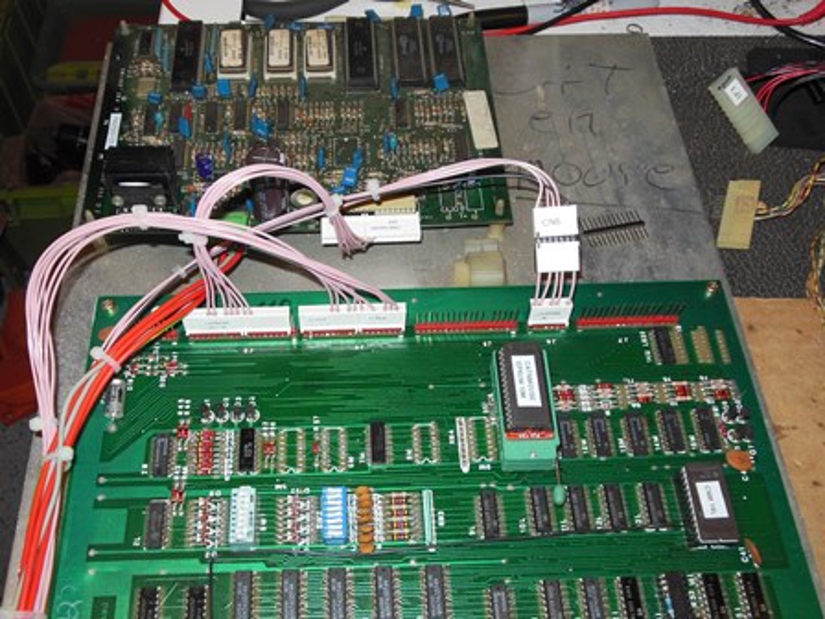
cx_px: 412
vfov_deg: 42.9
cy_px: 310
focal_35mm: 33
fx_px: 786
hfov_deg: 55.4
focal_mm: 6
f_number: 3.5
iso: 125
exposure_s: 1/30
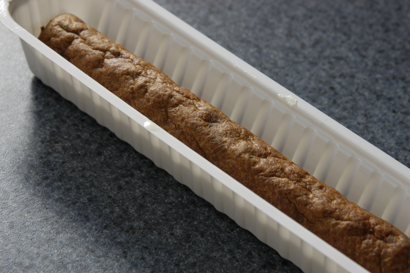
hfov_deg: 17.5
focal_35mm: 117
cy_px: 136
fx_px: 1331
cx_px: 205
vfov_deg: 11.7
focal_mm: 78
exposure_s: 1/160
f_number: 9
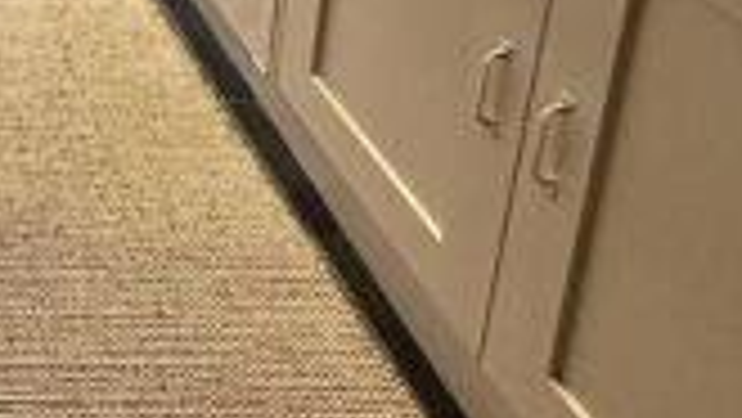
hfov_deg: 29.0
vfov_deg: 16.6
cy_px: -425
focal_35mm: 54
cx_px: -286
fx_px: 1063
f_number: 2.2
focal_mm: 2.22
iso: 250
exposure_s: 1/100
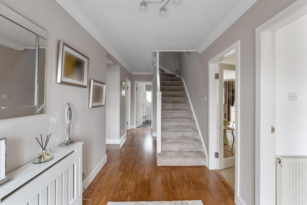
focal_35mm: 14
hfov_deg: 104.2
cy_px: 102
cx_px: 154
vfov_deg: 81.2
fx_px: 119
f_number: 8
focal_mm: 14
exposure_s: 1/25
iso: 640
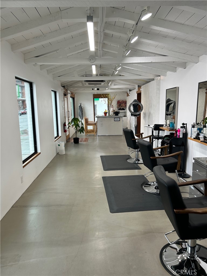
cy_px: 138
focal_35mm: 26
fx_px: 207
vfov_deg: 67.3
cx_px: 104
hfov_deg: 53.1
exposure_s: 1/120
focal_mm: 5.7
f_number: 1.5
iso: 40
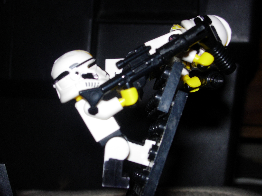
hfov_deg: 27.0
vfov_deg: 20.4
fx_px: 545
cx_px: 131
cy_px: 98
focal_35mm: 72
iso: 79
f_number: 6.3
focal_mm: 14.9
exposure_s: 1/64
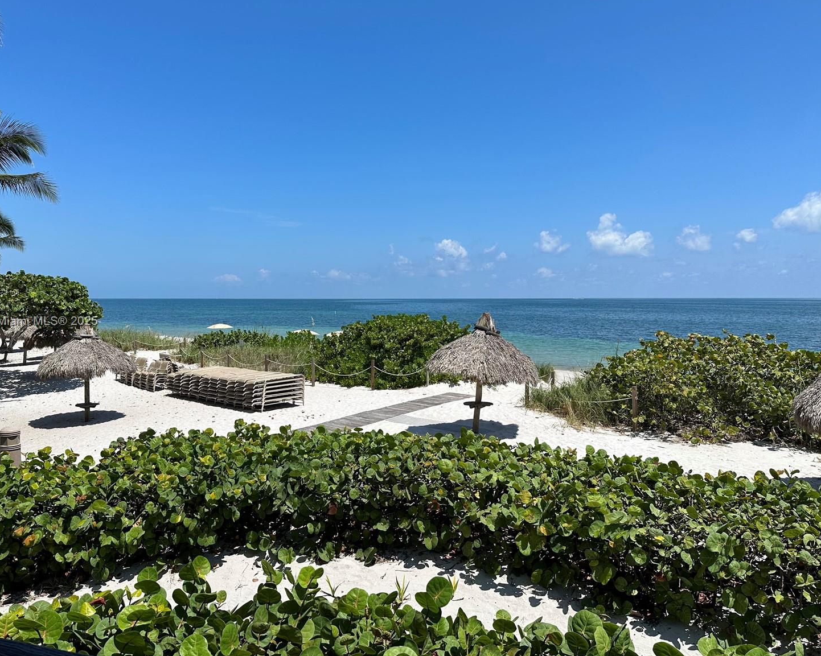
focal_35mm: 26
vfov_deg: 54.9
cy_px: 322
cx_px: 371
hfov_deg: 65.9
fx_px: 632
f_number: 1.78
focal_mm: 6.86
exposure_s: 1/7042
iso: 80
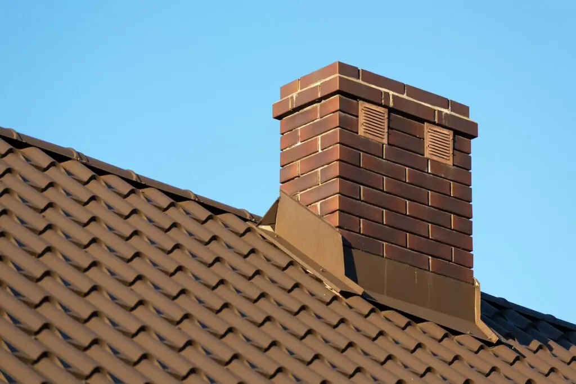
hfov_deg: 10.2
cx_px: 288
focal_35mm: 202
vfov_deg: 6.8
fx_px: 3240
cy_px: 192
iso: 160
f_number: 4.8
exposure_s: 1/400
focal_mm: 135
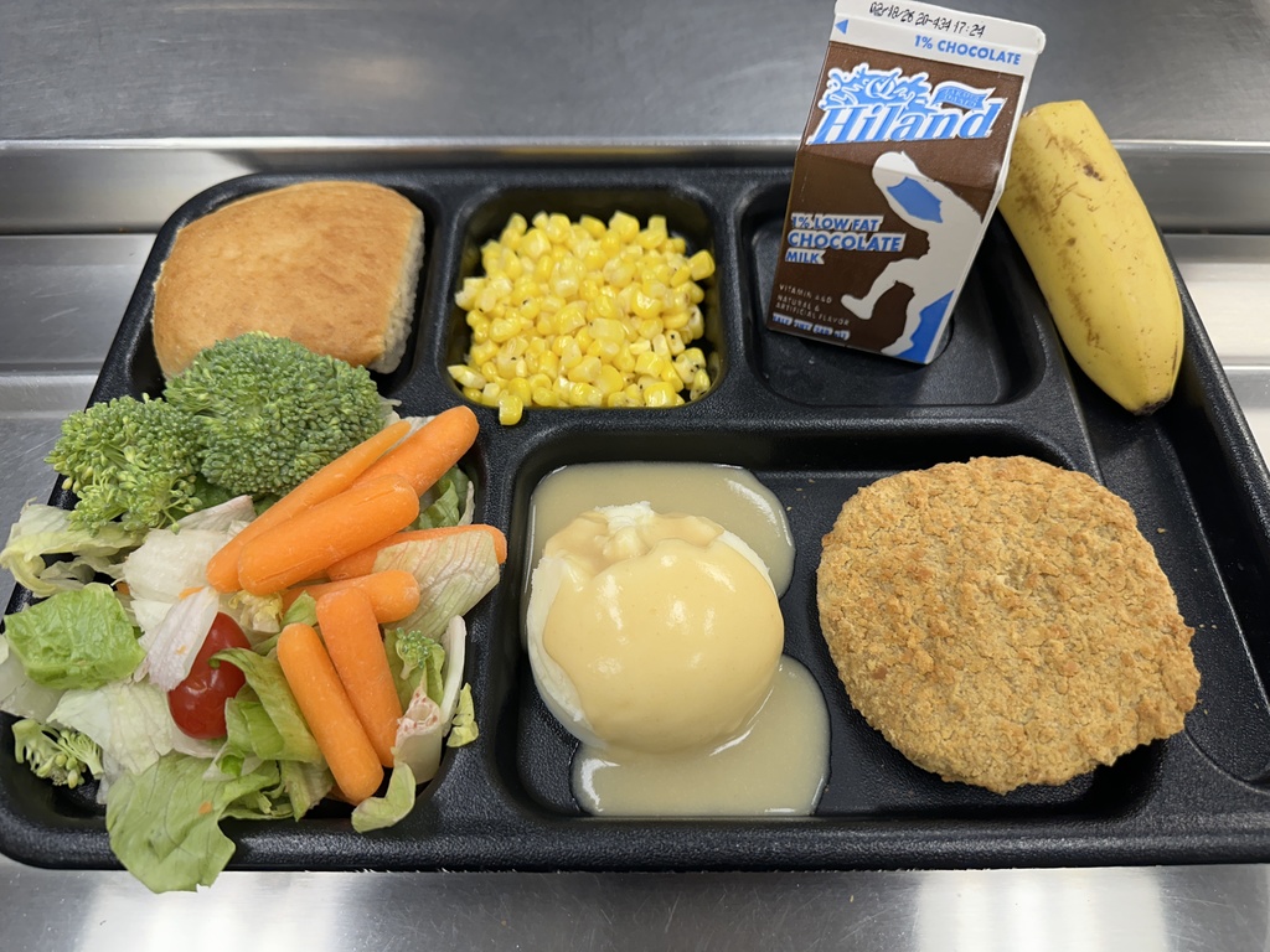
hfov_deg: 71.6
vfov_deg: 56.8
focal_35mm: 24
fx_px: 881
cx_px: 635
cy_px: 476
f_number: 1.78
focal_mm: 6.86
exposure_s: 1/120
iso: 125
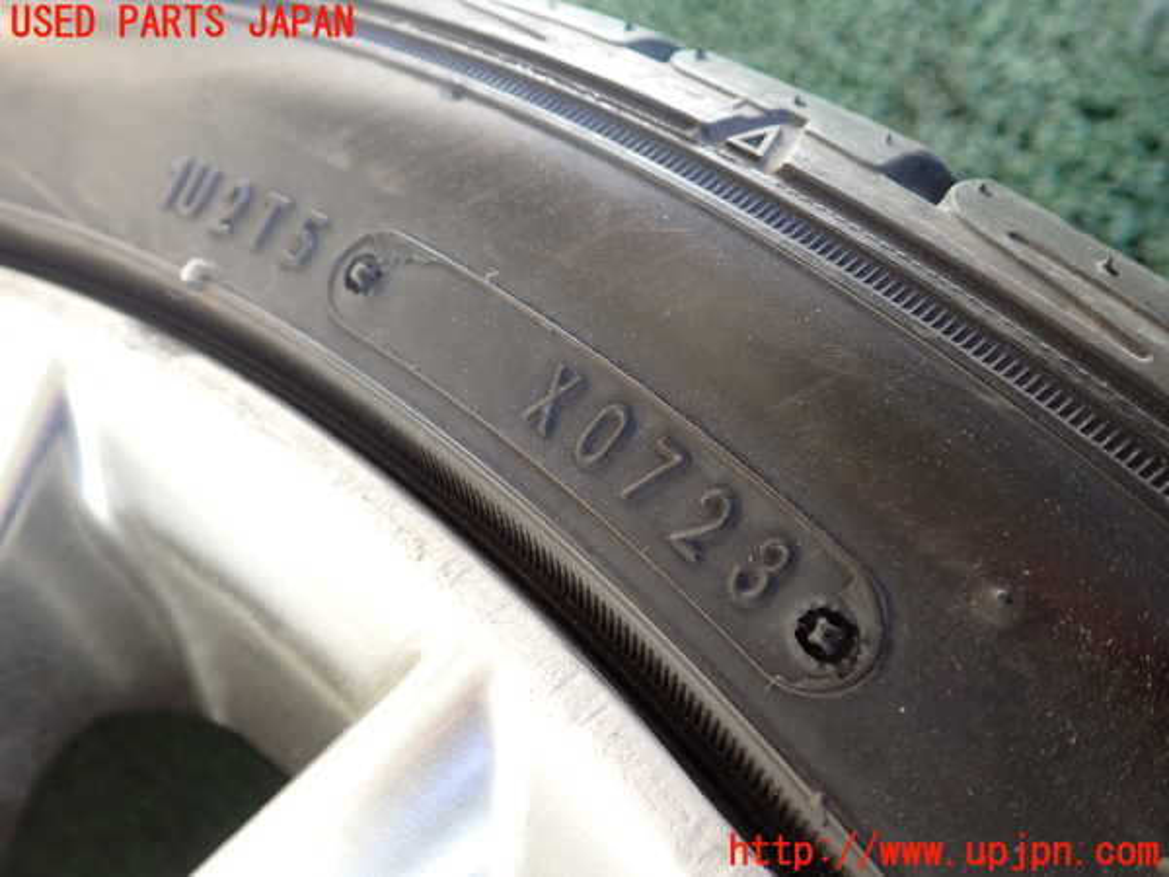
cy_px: 438
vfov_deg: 46.8
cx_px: 584
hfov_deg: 60.0
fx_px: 1013
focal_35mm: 30
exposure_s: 1/125
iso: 200
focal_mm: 5.4
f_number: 2.3
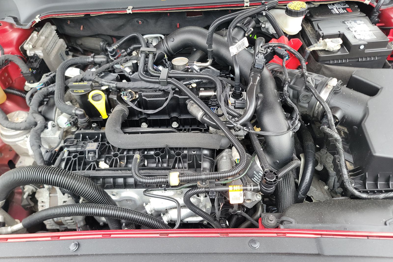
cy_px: 139
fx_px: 273
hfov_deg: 71.5
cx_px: 196
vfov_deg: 51.2
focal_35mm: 25
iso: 95
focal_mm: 6.7
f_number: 1.8
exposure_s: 1/59
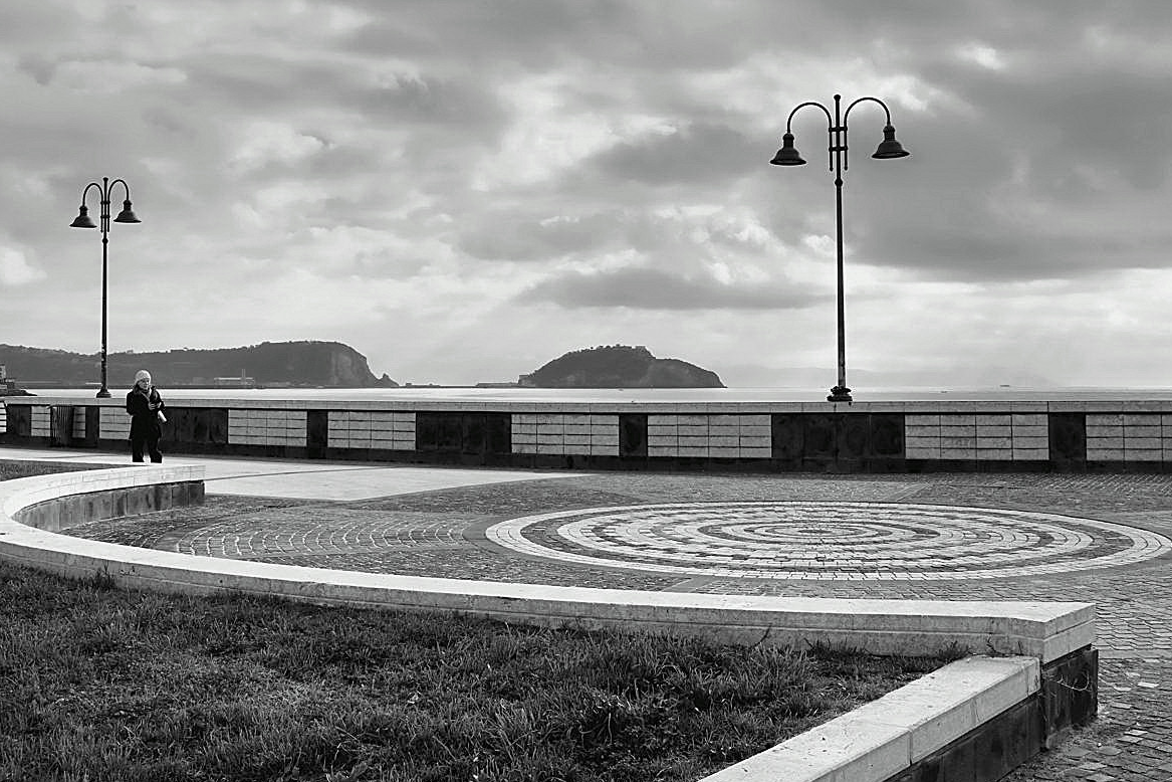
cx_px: 571
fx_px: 1367
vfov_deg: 31.9
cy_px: 339
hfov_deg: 46.4
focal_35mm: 42
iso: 200
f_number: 10
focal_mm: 23
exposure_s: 1/500
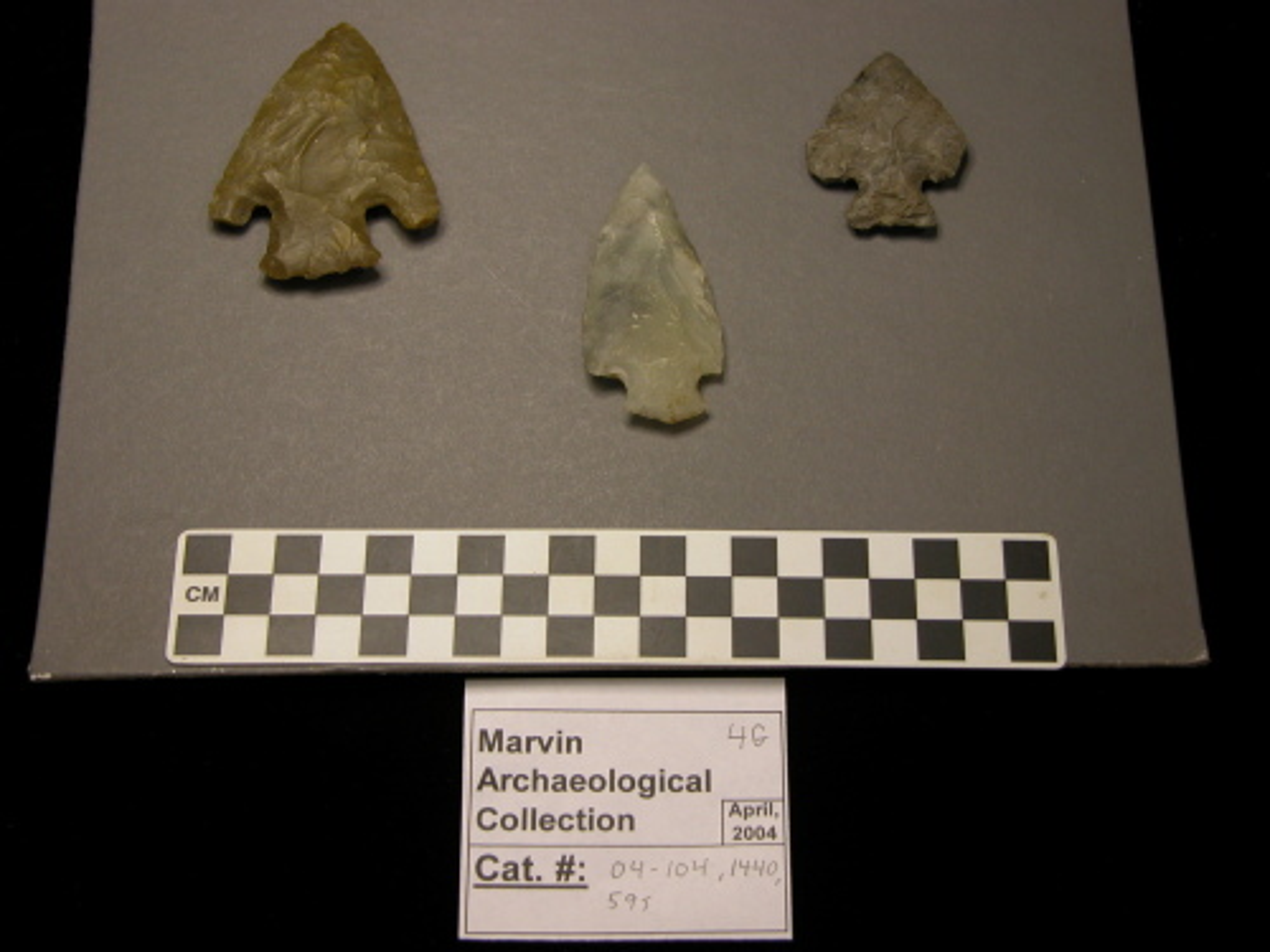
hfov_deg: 25.0
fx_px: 2862
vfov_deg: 18.9
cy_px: 476
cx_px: 635
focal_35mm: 78
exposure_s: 1/27.8
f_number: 3.4
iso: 100
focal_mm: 19.9
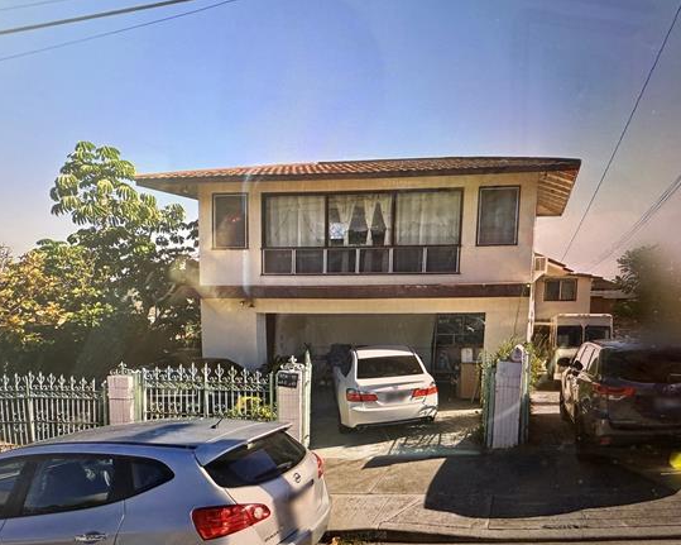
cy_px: 282
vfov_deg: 50.0
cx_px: 358
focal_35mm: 29
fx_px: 584
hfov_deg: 60.4
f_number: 2.2
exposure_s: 1/99
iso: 125
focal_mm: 2.22
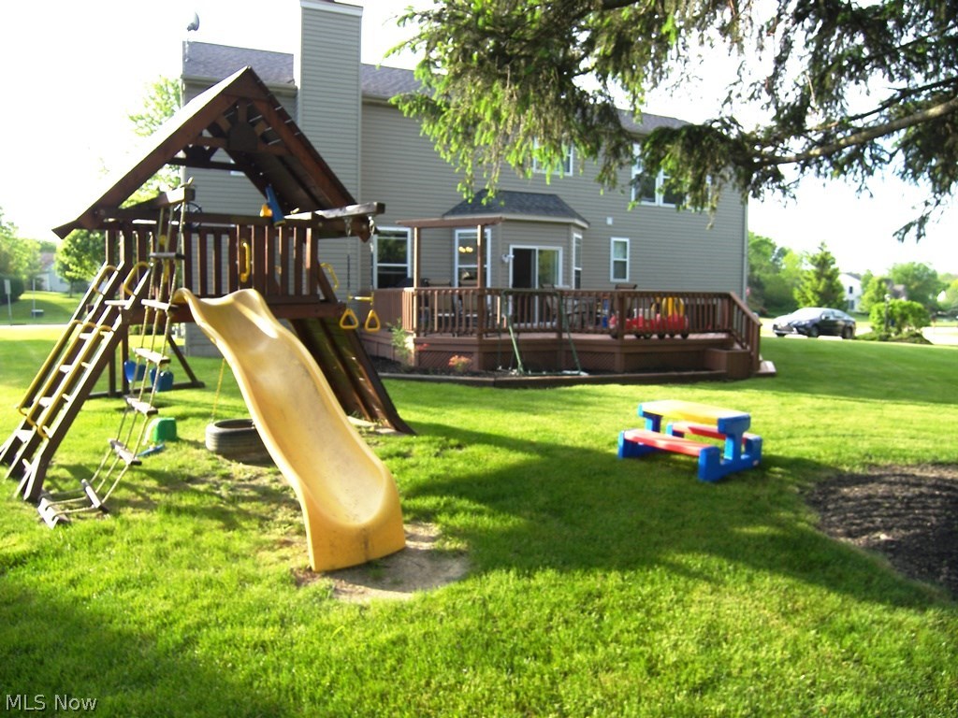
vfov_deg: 56.8
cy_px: 359
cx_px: 479
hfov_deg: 71.6
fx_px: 664
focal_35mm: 24
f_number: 2.8
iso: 50
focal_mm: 5
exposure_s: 1/200
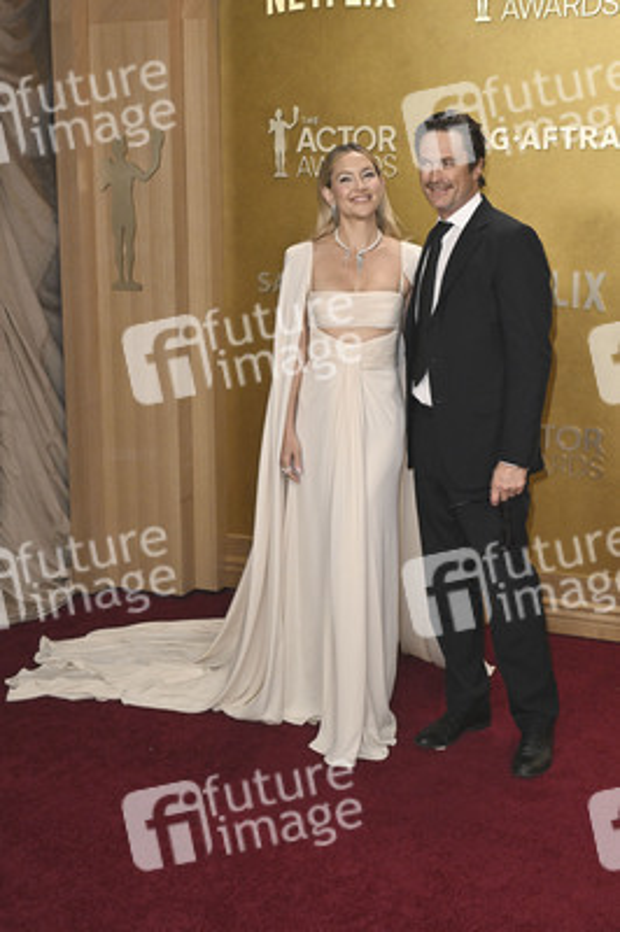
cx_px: 310
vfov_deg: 47.4
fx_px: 1061
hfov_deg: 32.6
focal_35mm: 41
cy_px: 466
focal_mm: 41
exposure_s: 1/320
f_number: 6.3
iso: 2500
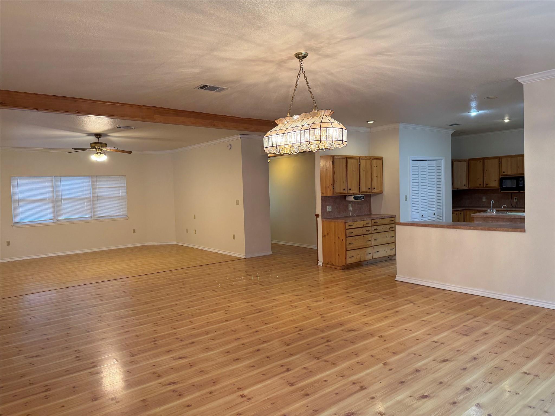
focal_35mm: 24
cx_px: 278
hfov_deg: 71.6
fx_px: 385
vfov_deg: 56.8
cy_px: 208
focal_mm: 6.76
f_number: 1.78
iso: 200
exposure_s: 1/120
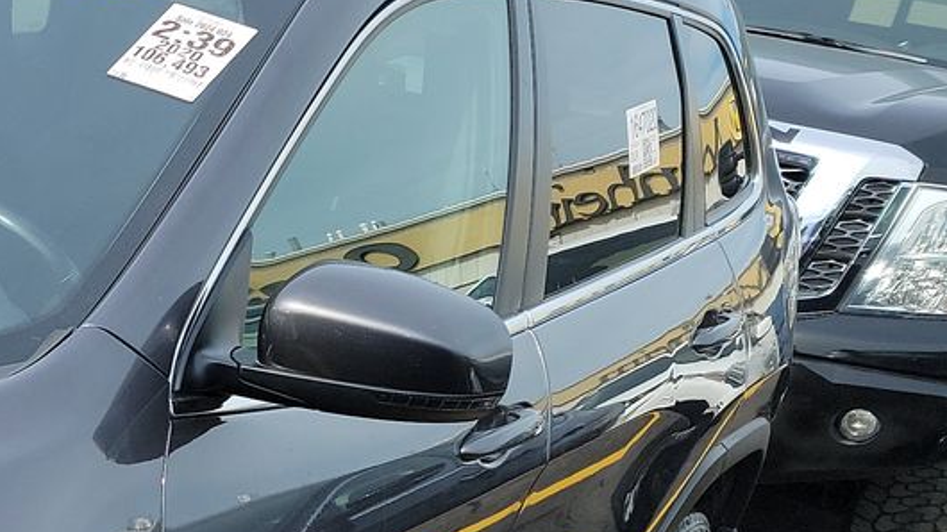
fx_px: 1984
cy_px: 711
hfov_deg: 22.3
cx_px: -465
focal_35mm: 79
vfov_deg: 14.6
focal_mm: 6.7
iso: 50
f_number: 1.8
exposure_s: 1/454
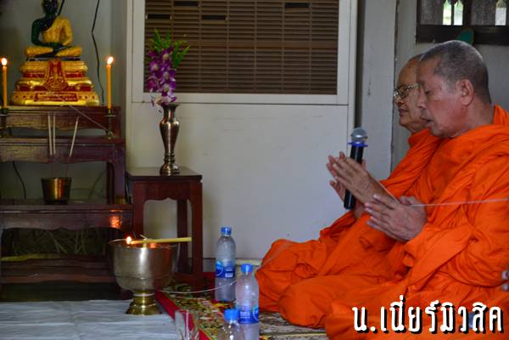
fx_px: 2227
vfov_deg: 8.7
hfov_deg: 13.0
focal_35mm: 158
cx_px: 254
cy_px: 170
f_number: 5.6
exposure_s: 1/20
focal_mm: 105
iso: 800
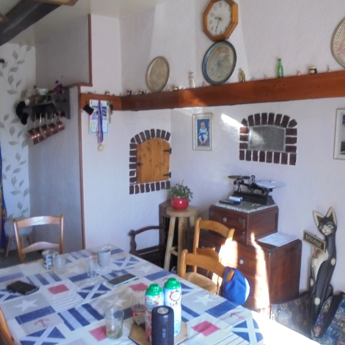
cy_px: 173
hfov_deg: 52.5
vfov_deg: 52.5
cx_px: 186
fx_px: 350
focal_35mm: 31
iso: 320
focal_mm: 4.6
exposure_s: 1/30
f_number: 3.5
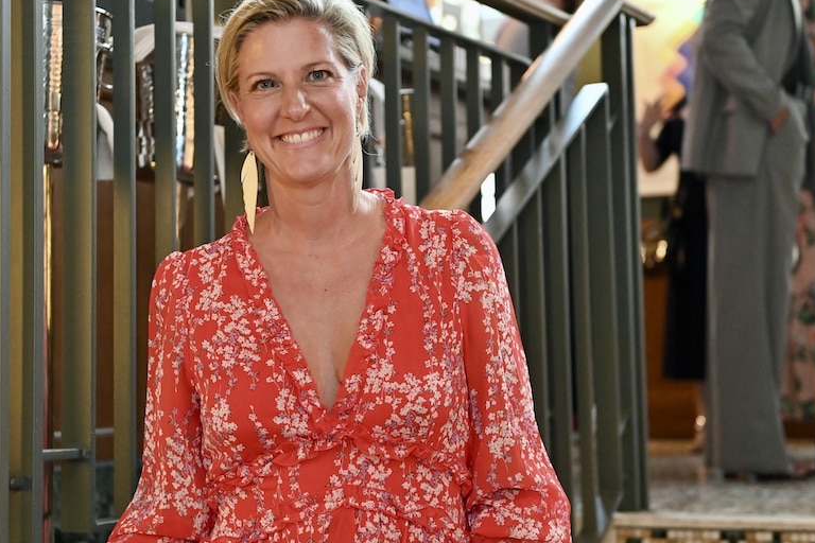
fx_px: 1811
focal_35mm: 80
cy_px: 226
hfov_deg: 25.4
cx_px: 384
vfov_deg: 17.1
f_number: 3.2
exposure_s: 1/100
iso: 4500
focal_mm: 60
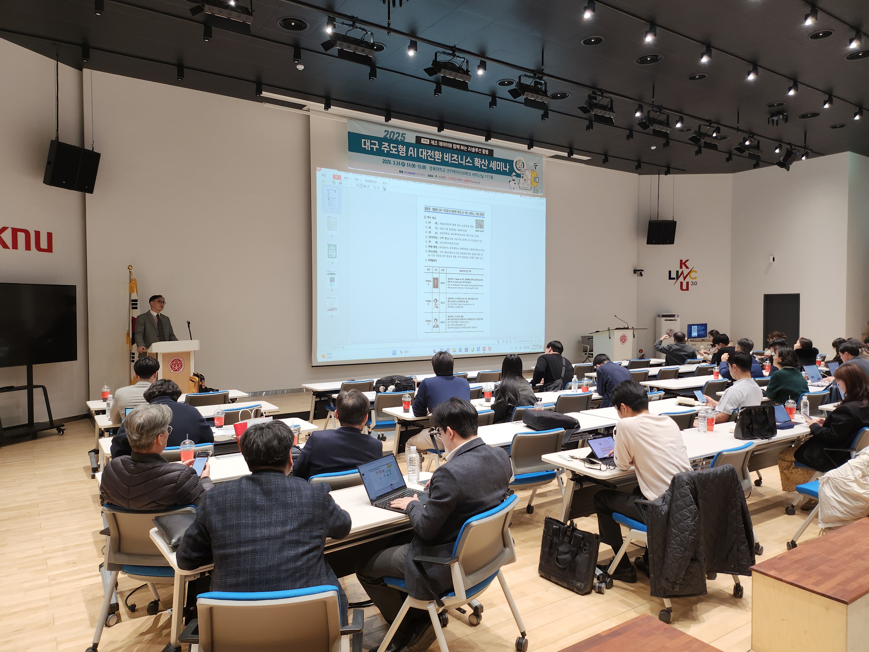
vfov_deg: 56.8
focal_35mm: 24
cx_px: 434
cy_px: 326
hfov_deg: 71.6
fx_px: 602
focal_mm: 5
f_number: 1.8
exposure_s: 1/120
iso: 200
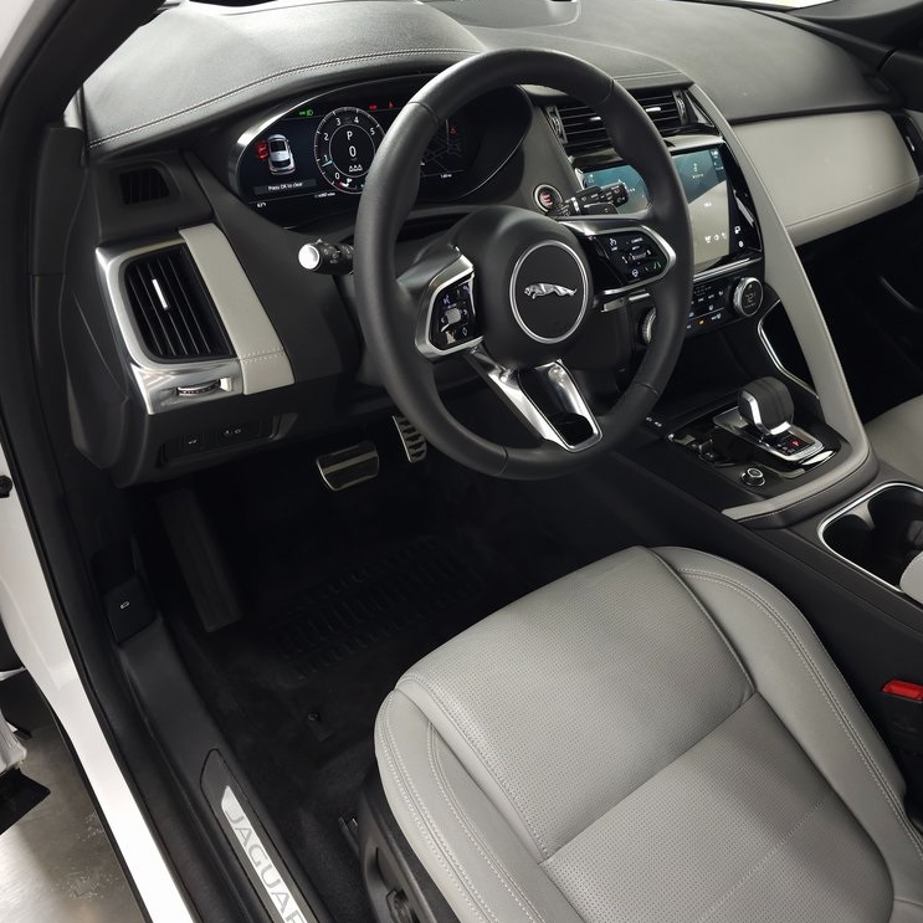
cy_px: 453
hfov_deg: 56.9
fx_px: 845
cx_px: 547
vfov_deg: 57.3
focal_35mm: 28
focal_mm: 6.3
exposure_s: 1/60
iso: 200
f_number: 1.7
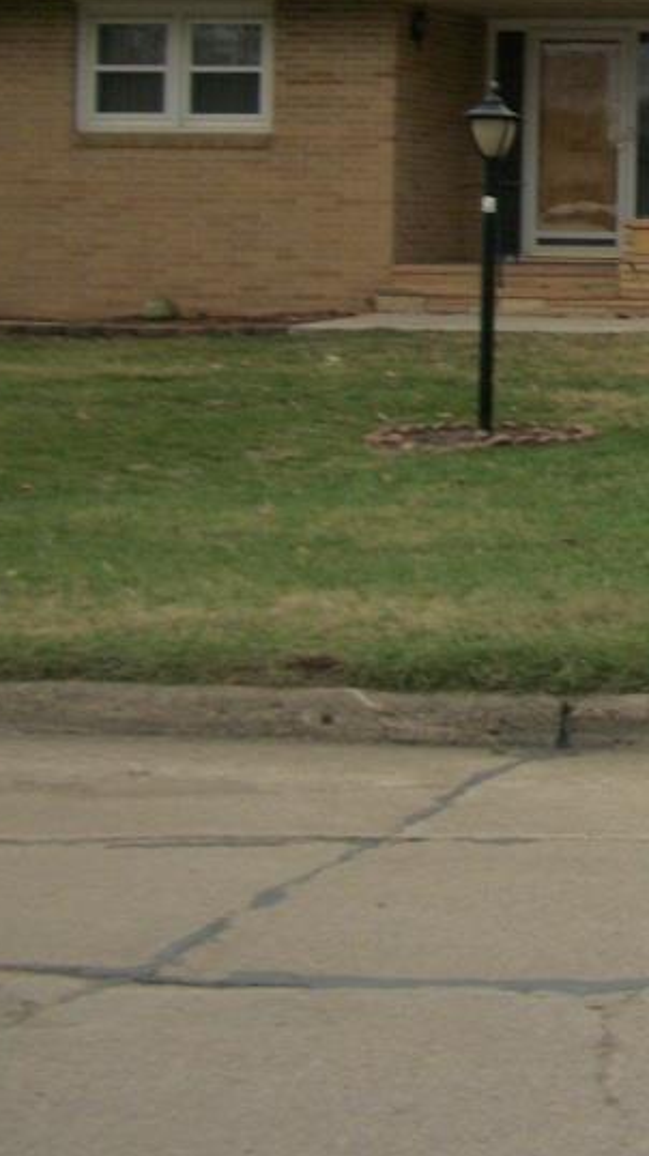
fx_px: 2543
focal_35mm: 83
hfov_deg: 13.0
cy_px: 196
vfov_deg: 25.1
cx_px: 1203
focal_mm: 5.7
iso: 80
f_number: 8.8
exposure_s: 1/80
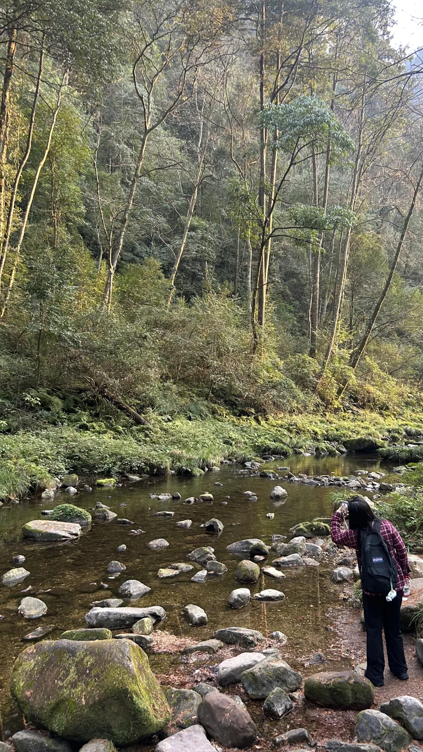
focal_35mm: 29
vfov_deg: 66.1
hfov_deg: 39.9
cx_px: 267
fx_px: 579
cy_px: 368
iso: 125
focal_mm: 5.7
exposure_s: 1/121
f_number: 1.5
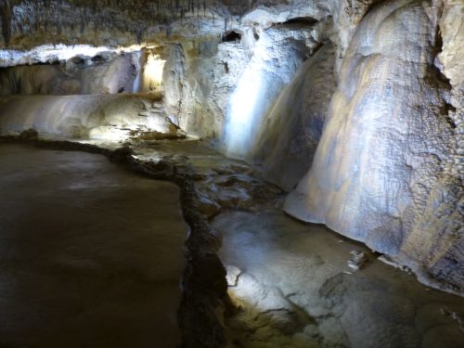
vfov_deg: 54.9
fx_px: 335
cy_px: 174
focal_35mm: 25
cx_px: 232
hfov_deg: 69.4
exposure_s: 1/1.6
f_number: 4
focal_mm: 4.5
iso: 200
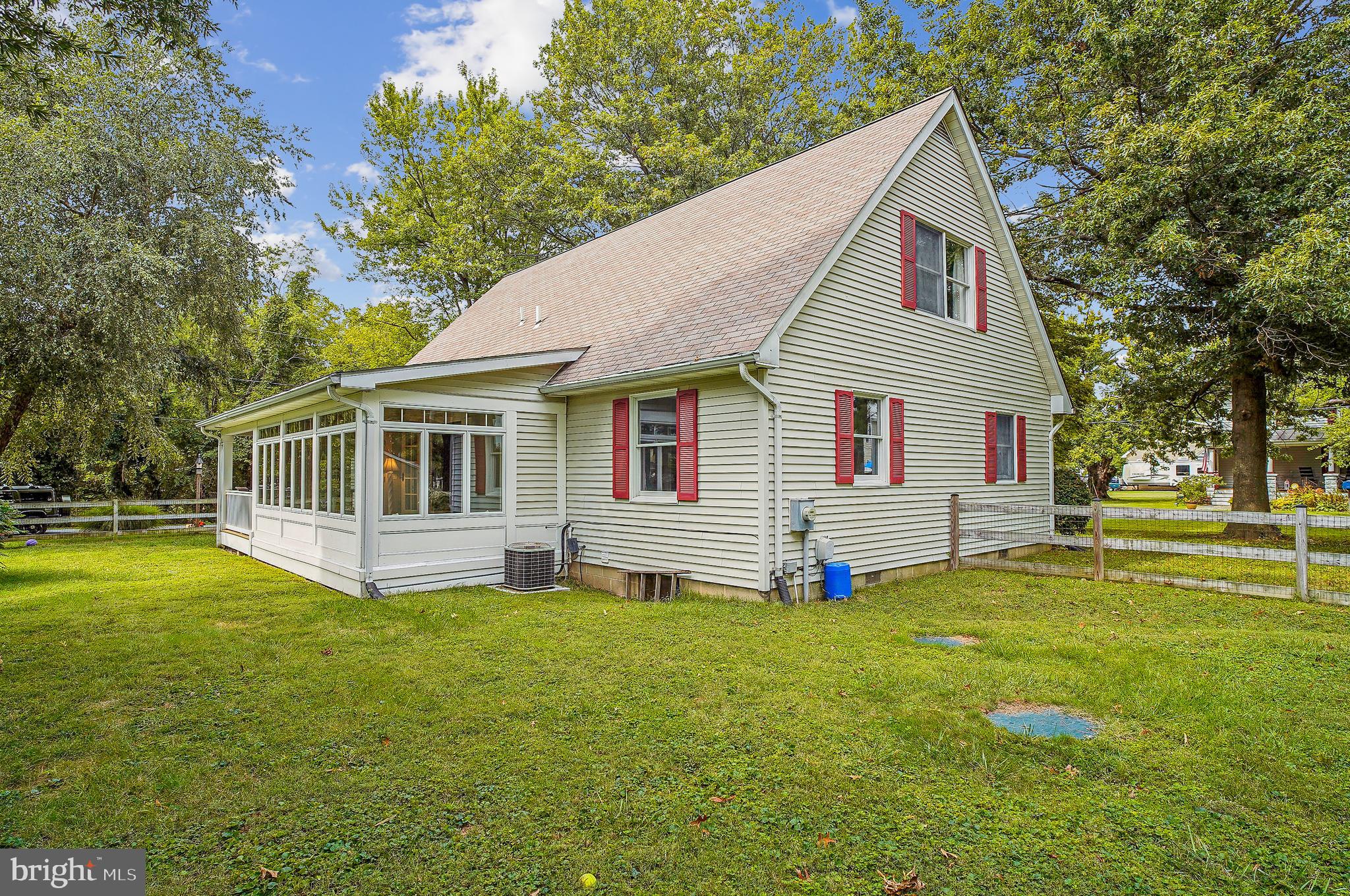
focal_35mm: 18
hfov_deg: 90.1
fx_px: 674
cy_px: 448
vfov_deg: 67.3
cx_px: 675
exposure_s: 1/250
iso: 100
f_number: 5
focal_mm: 18
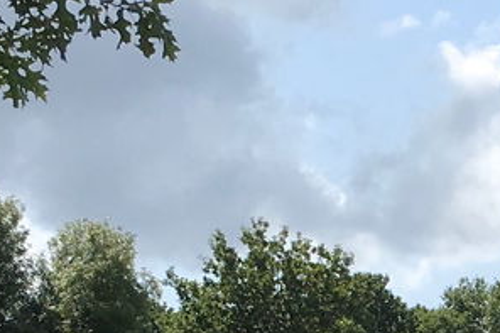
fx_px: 2263
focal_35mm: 163
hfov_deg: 12.3
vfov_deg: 8.1
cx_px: 600
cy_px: 581
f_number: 2.2
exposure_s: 1/1832
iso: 25
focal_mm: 4.15
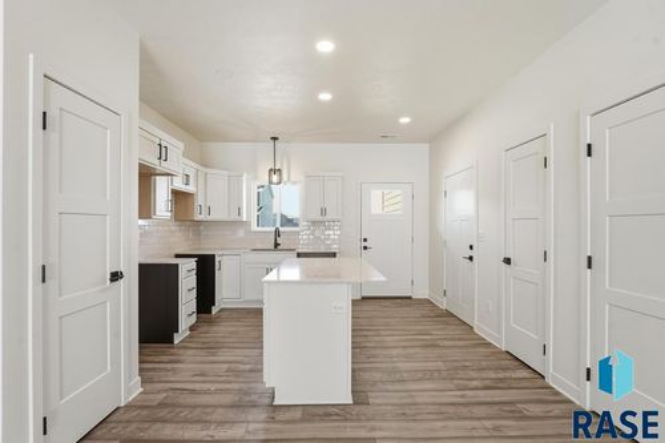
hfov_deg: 95.0
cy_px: 222
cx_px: 332
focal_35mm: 16
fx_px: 305
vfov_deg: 72.0
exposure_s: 1/40
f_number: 7.1
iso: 100
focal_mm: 16.5
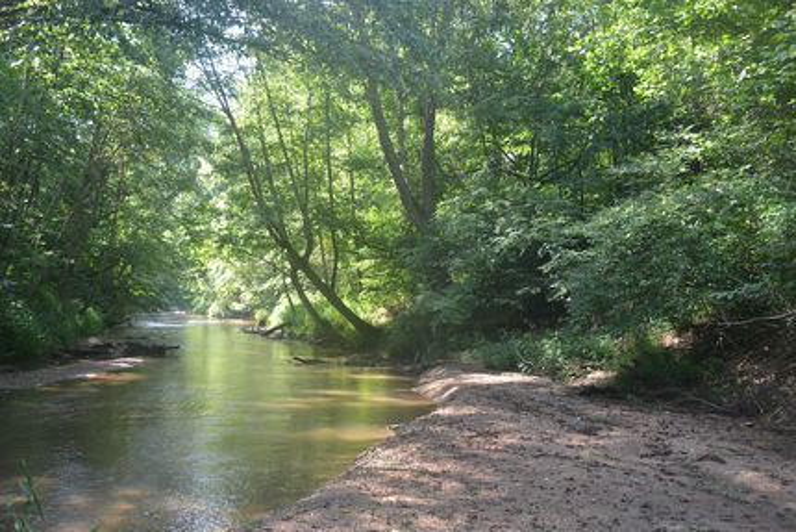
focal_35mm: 36
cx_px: 398
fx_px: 796
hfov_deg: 53.1
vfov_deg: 36.9
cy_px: 266
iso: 400
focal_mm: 24
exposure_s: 1/125
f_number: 5.6
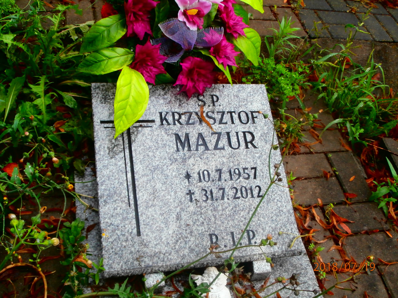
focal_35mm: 38
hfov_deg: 49.0
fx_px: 437
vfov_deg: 37.7
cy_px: 149
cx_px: 199
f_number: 3.9
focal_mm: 6.67
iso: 160
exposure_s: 1/80
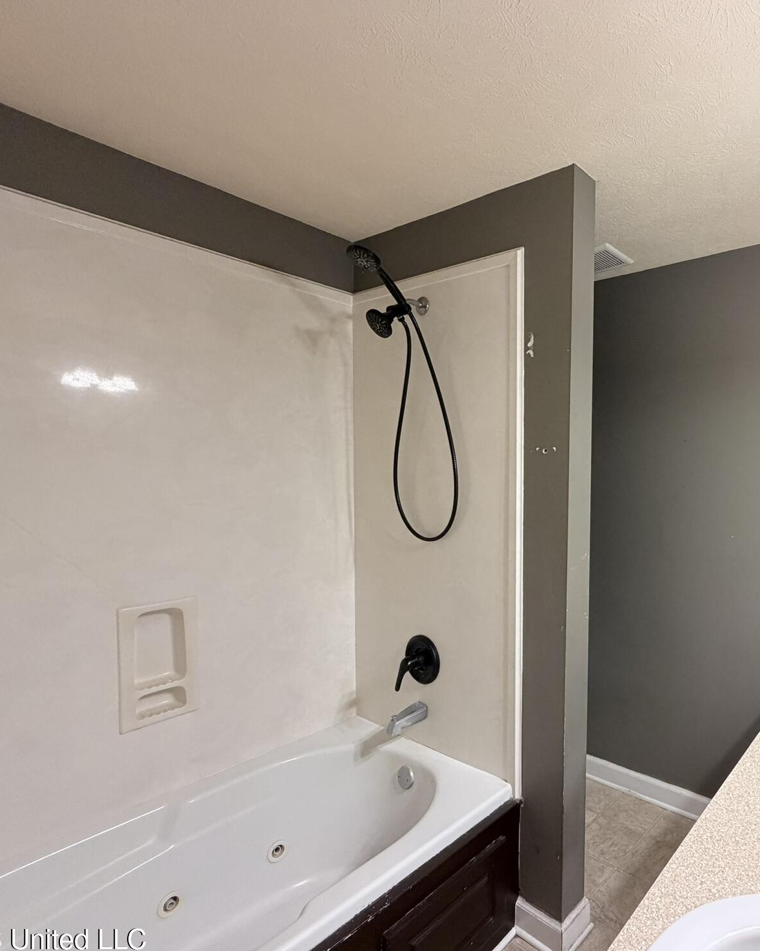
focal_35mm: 19
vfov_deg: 83.3
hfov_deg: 64.9
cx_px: 603
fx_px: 534
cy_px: 489
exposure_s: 1/60
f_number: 2.2
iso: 320
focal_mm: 2.22
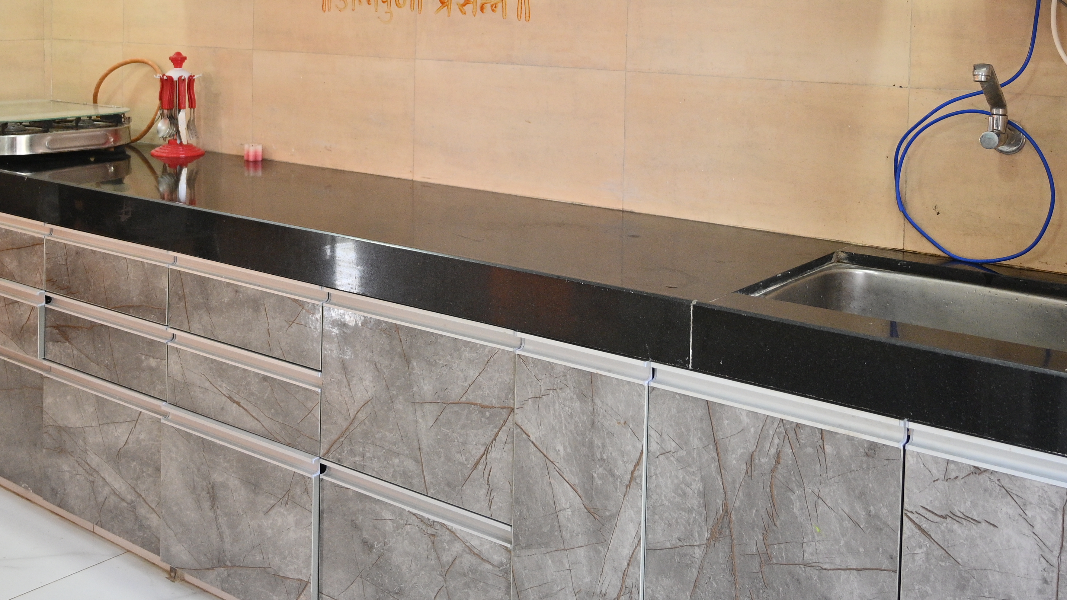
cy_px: 46
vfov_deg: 26.7
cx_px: 436
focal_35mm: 43
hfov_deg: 47.1
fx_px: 1217
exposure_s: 1/100
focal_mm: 24
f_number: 4
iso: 1000
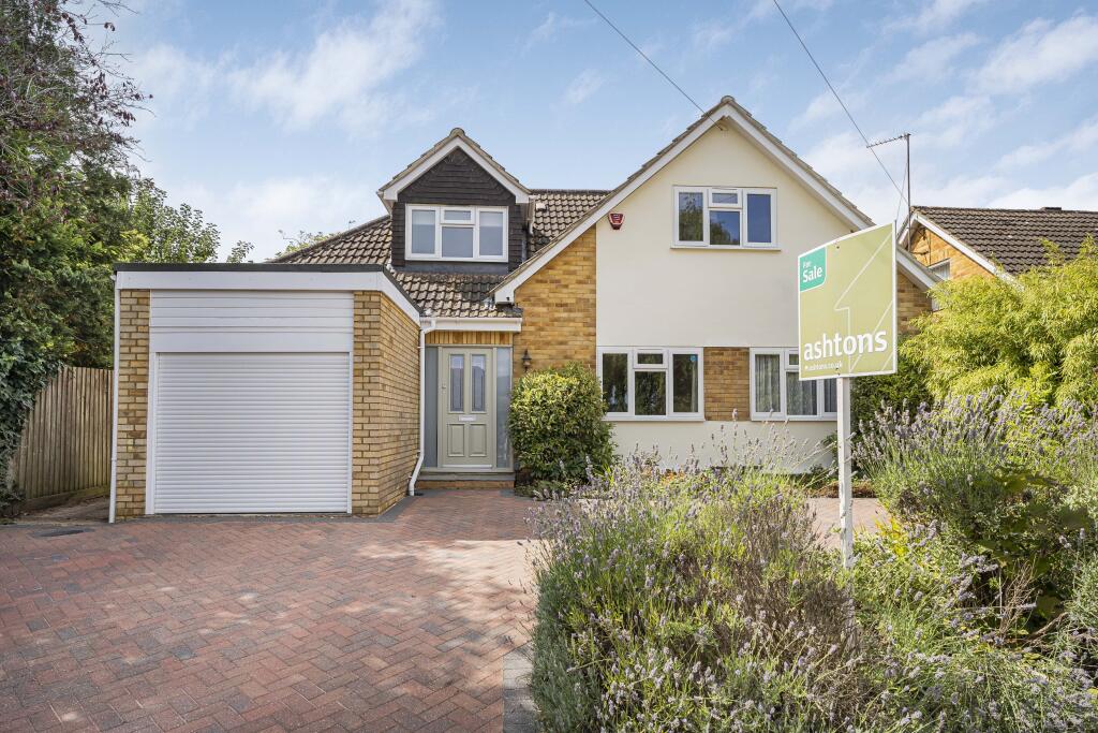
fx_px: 595
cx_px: 549
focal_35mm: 20
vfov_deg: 63.2
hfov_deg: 85.4
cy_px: 366
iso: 400
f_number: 8
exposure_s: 1/500
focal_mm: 19.5
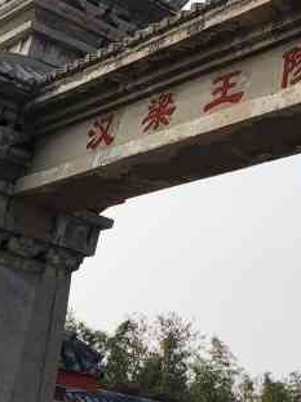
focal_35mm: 75
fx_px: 870
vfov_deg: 25.5
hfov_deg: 19.0
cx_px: 311
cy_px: 76
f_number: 1.79
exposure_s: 1/3333
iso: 50
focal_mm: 4.71
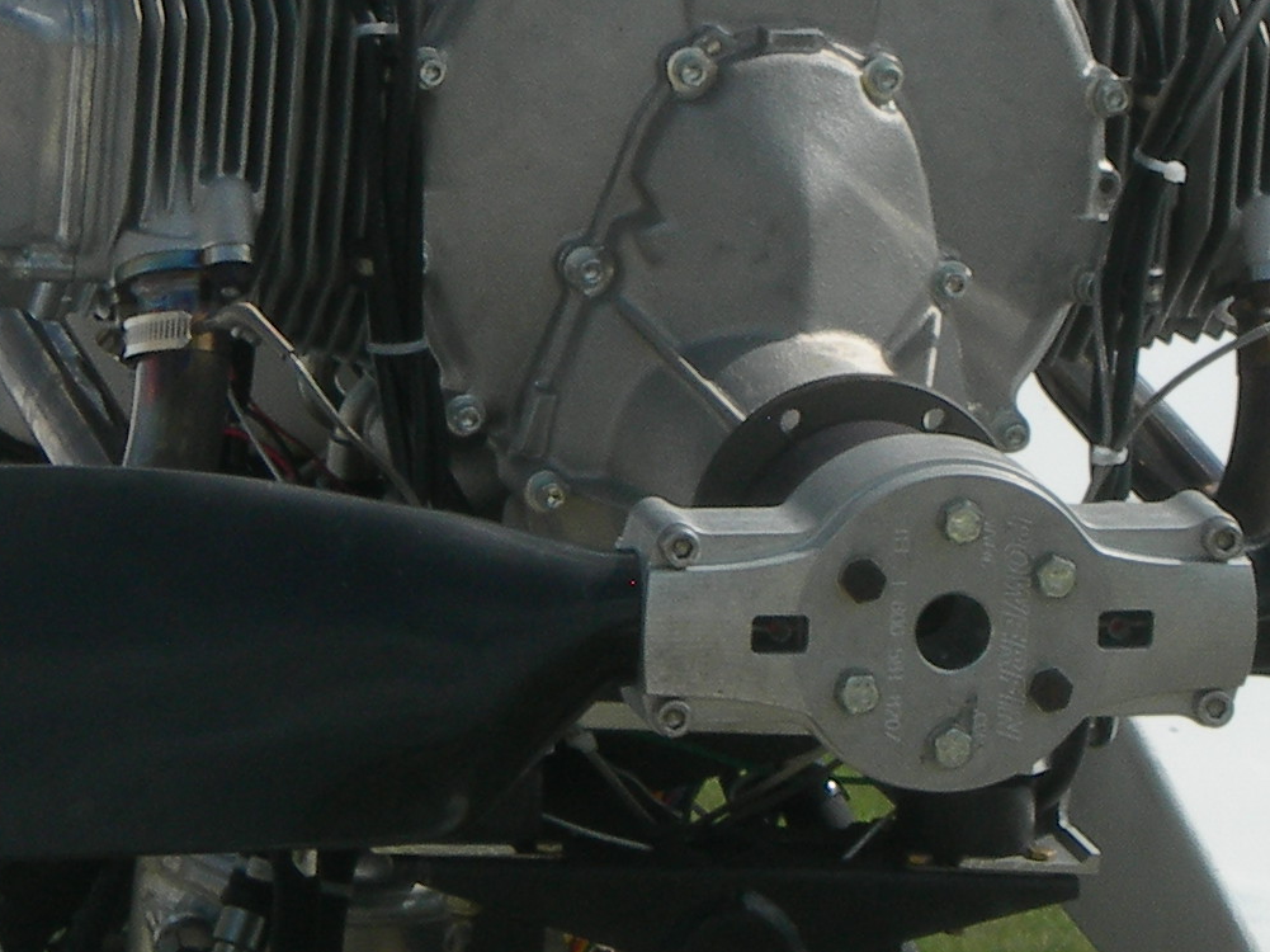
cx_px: 529
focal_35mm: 350
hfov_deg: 5.7
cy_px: -14
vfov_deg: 4.2
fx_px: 12836
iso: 50
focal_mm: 23.4
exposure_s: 1/280
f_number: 8.2
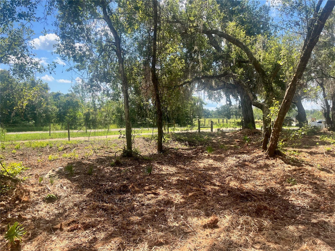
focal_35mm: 26
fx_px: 252
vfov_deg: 53.1
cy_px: 126
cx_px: 168
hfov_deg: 67.3
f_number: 1.6
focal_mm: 5.1
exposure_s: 1/1325
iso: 50
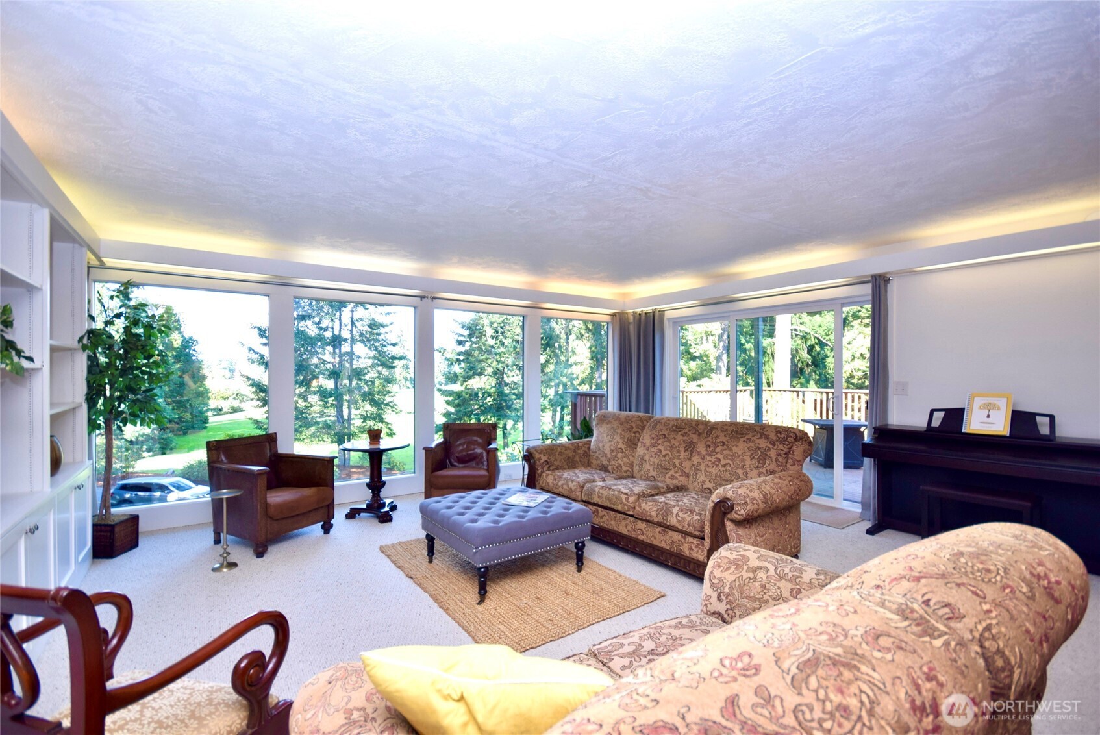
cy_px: 368
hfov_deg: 100.4
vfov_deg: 77.4
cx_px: 550
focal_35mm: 15
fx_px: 459
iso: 400
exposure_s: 1/100
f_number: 5
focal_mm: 10
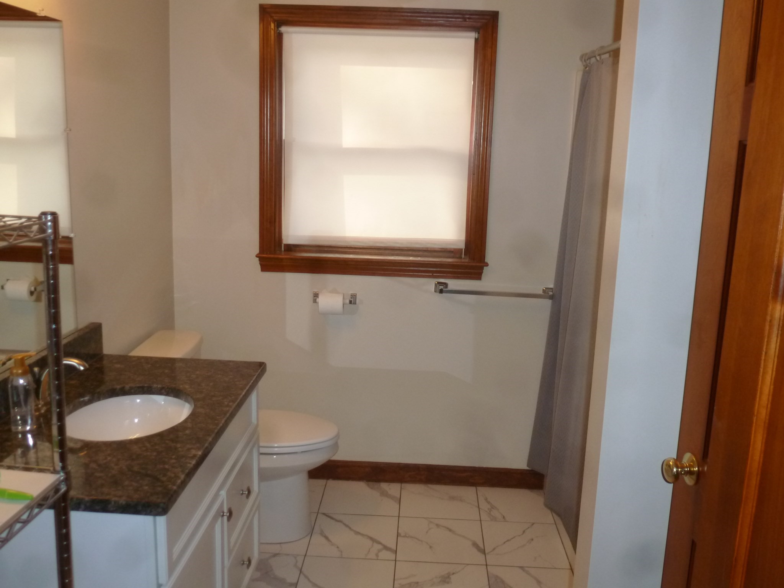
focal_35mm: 33
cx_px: 392
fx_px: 747
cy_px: 294
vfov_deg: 42.9
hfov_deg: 55.4
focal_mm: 5.9
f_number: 3.6
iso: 200
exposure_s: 1/60
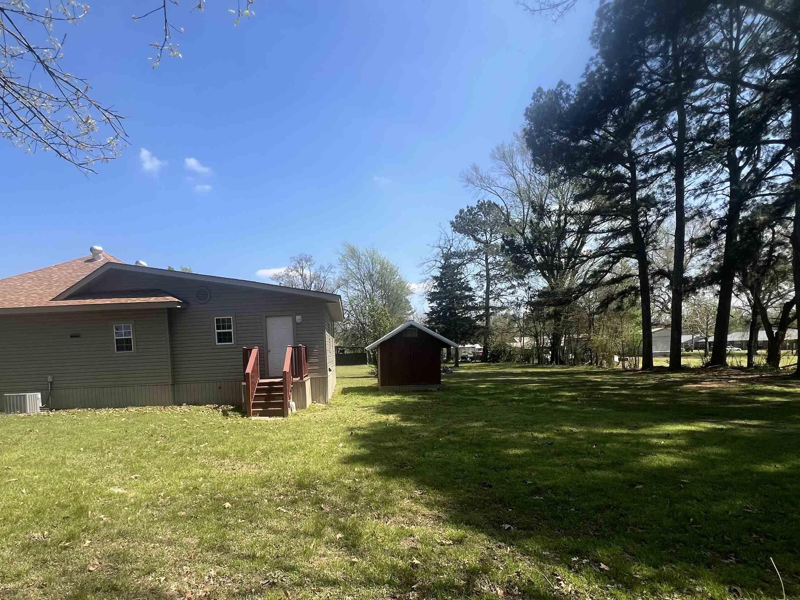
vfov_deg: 69.7
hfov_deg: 87.1
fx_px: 416
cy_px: 395
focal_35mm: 18
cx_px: 338
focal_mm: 1.57
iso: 32
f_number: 1.8
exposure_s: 1/821
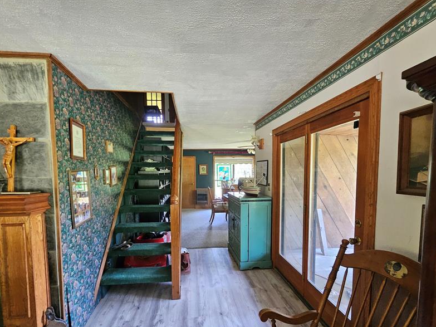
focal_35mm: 17
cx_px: 217
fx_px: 214
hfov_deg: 91.0
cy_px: 191
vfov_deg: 74.1
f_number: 2.2
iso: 400
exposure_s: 1/30
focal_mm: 1.74
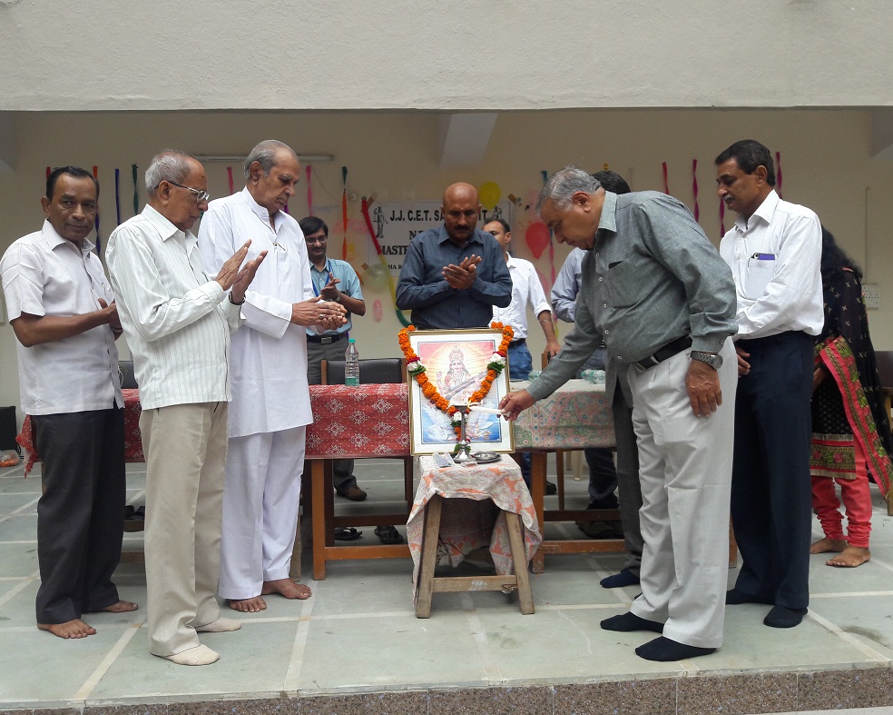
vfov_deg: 48.5
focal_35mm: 30
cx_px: 427
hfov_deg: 58.8
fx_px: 793
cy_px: 360
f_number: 1.9
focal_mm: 3.7
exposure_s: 1/286
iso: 40
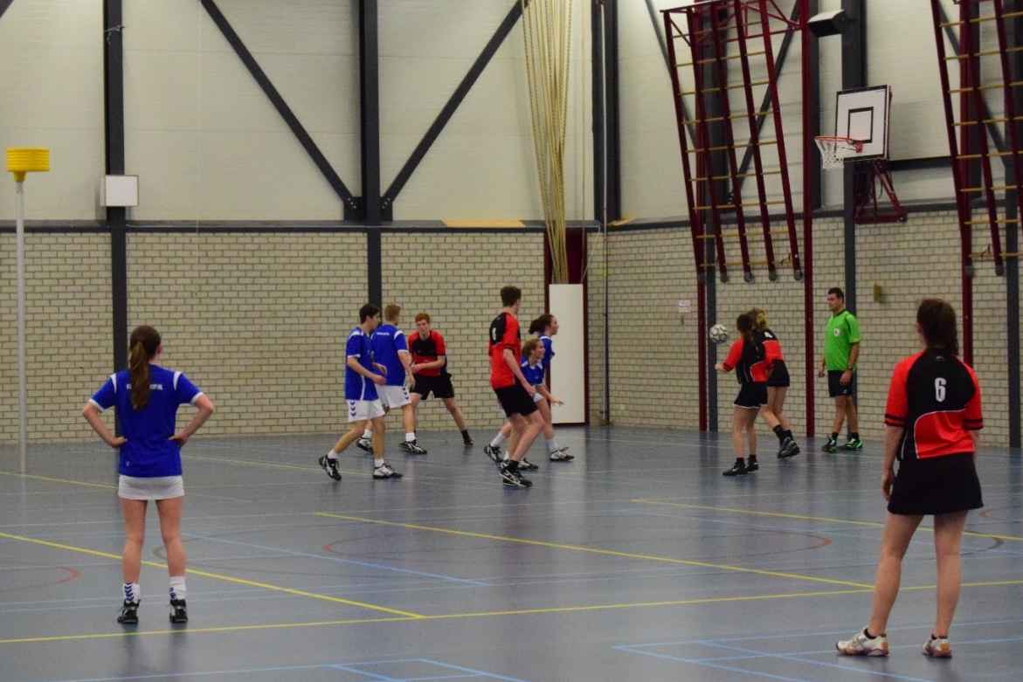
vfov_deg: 16.6
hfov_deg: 24.6
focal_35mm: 82
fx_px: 2344
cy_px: 341
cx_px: 512
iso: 5000
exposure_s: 1/250
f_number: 8
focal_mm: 55
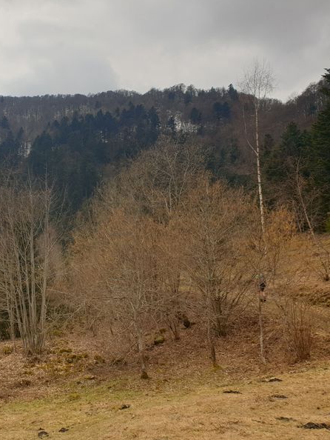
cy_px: 219
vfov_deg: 52.6
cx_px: 50
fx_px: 445
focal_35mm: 35
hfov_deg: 38.6
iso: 50
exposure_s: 1/1642
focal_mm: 4.3
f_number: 2.4
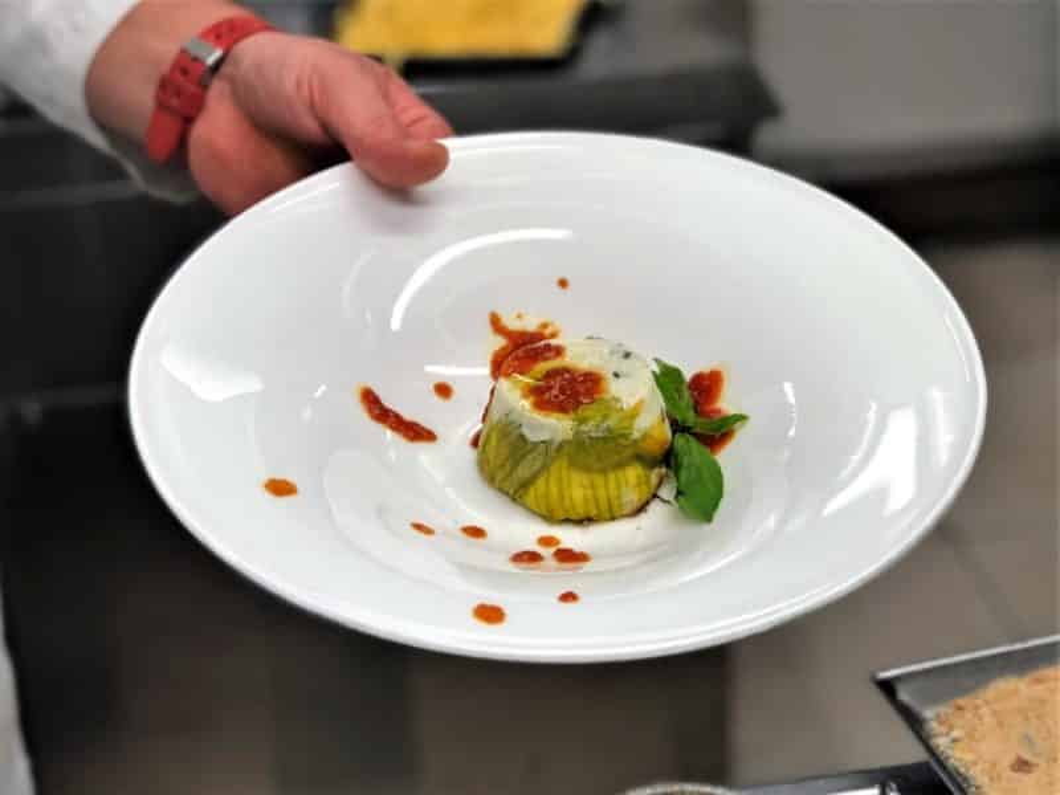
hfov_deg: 33.8
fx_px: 1745
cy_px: 398
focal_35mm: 57
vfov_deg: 25.7
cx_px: 530
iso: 64
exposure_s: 1/50
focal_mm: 6.6
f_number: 2.8
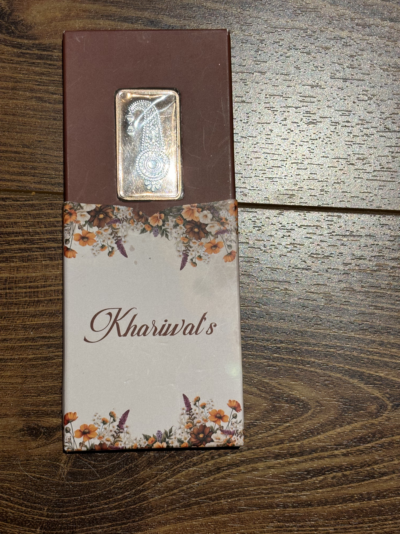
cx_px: 200
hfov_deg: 28.0
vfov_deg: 36.8
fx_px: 801
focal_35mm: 52
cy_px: 267
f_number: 1.6
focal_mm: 5.96
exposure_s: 1/50
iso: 100
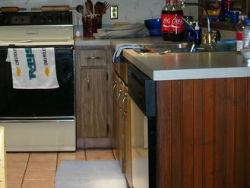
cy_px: 21
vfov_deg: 21.2
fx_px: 491
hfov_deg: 28.0
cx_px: 55
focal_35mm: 68
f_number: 3
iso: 84
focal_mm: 5.8
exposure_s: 1/60.1
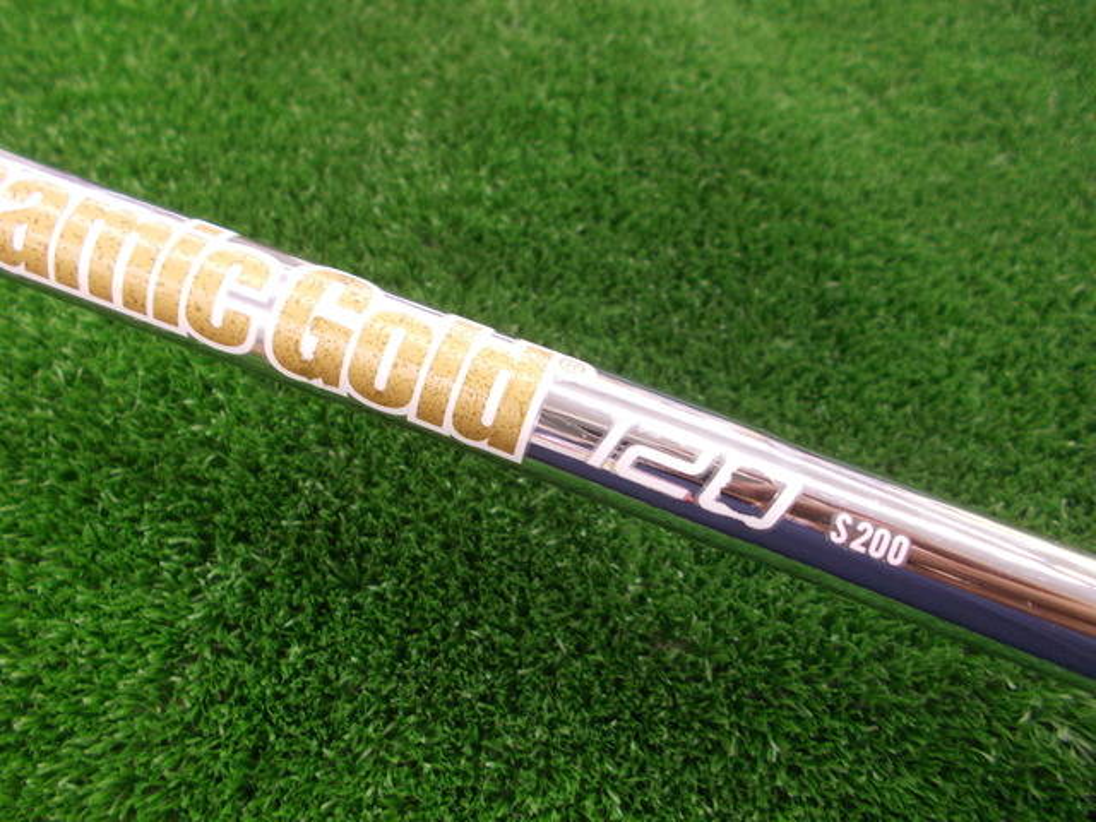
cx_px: 548
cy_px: 411
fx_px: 823
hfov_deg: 67.3
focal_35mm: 26
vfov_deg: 53.1
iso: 200
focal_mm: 4.6
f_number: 3.2
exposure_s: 1/25
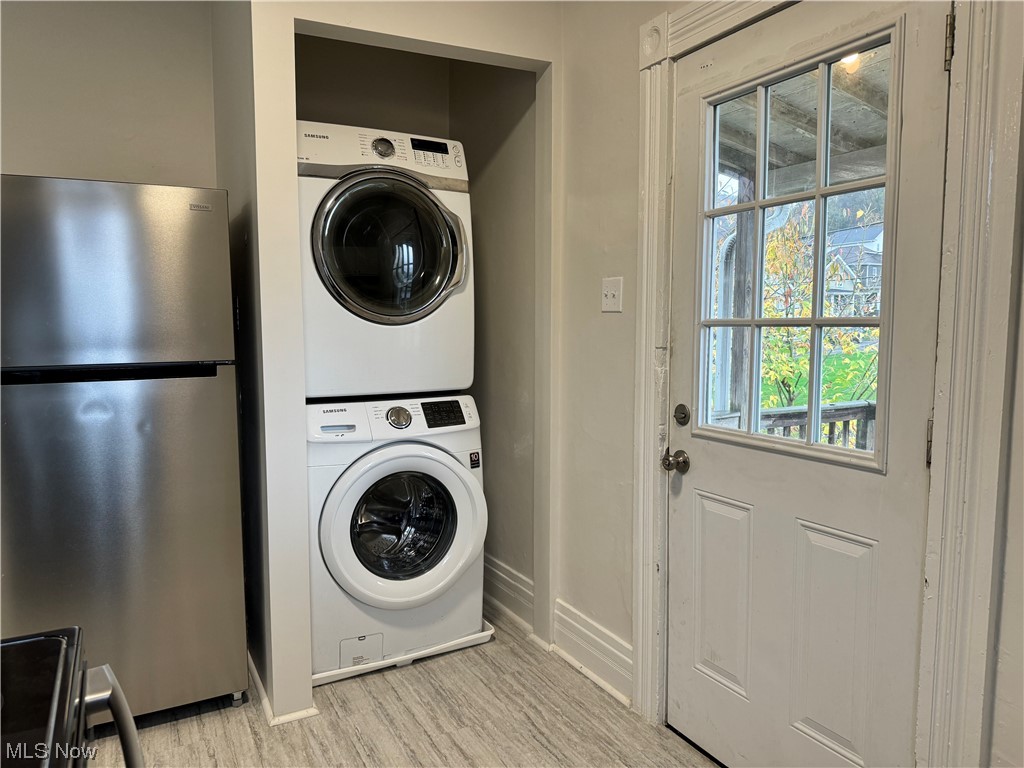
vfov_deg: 56.8
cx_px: 512
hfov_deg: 71.6
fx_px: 710
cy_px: 384
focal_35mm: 24
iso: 160
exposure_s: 1/120
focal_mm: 6.86
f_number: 1.78
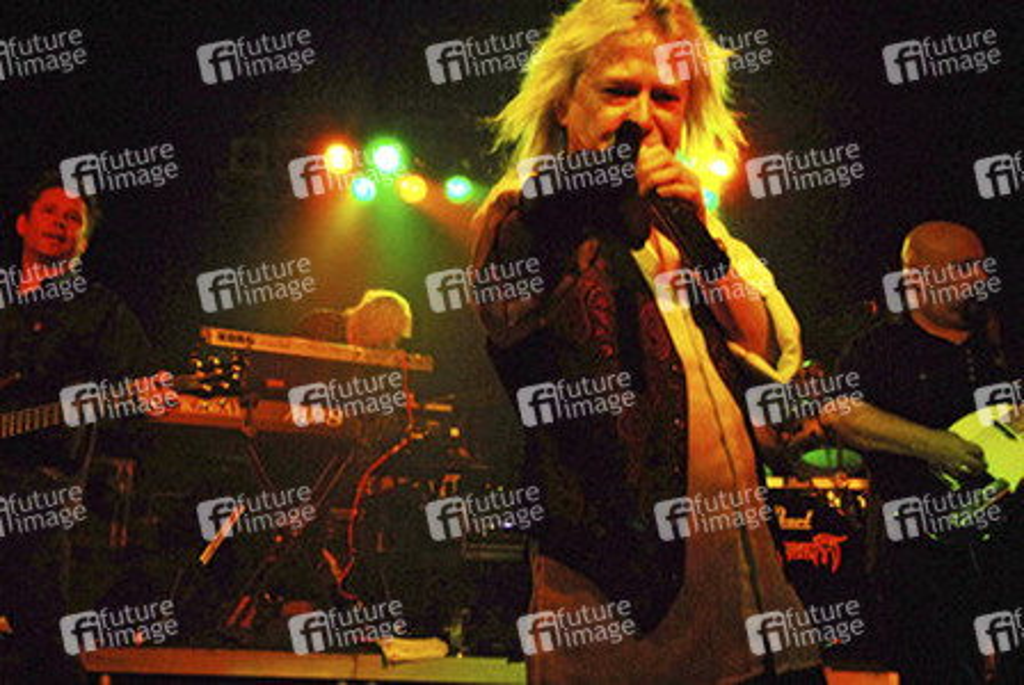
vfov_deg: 37.0
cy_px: 342
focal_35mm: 36
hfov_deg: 53.1
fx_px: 1025
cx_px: 512
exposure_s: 1/160
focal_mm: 24
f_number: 5.6
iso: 800
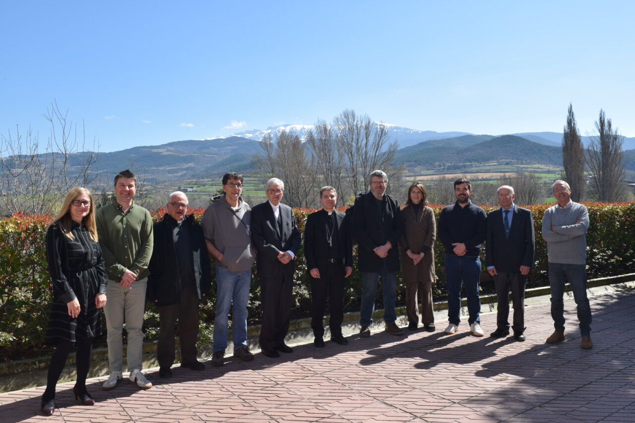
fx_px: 529
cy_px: 212
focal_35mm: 30
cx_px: 318
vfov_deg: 43.6
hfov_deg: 61.9
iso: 100
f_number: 9
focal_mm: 20
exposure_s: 1/200
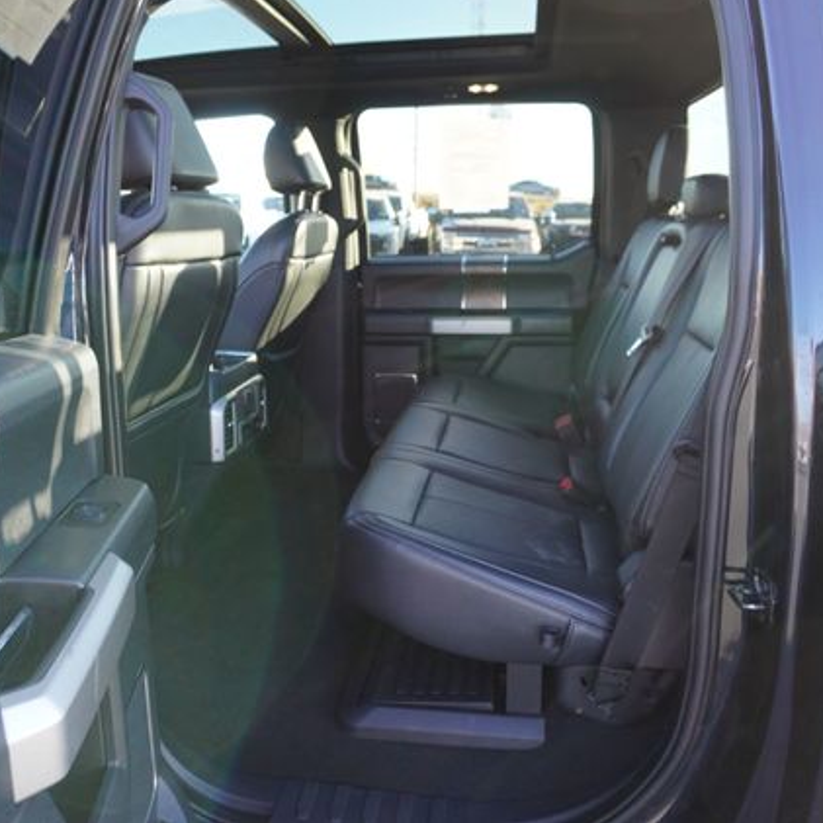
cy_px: 407
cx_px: 366
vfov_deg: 52.5
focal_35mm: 31
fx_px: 834
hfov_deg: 52.4
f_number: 4
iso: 500
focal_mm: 16
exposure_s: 1/160
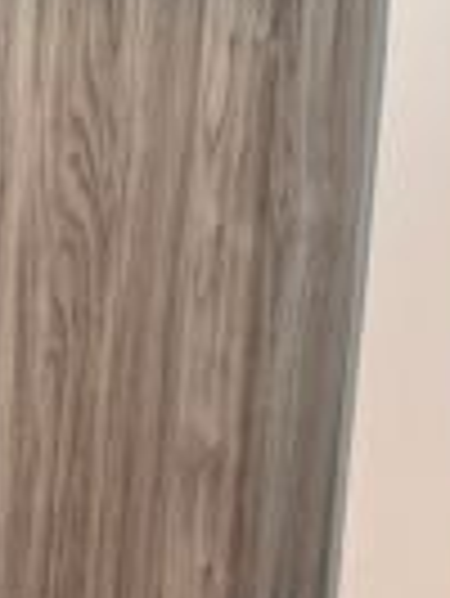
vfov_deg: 19.8
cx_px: -166
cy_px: 596
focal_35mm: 96
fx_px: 1661
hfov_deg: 14.6
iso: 160
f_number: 1.78
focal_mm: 6.76
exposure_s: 1/60
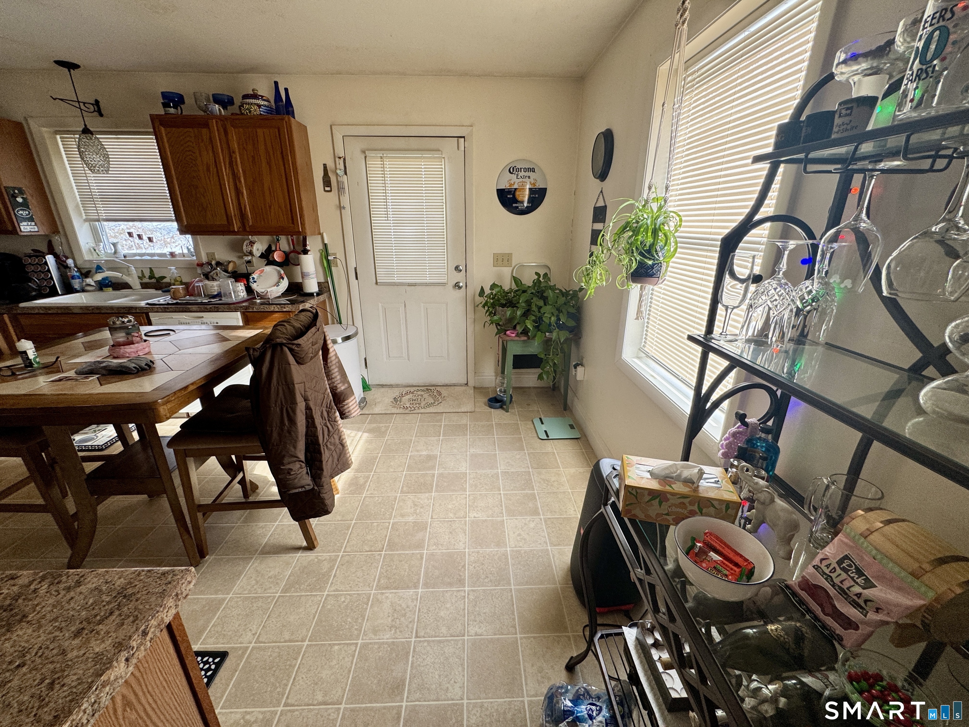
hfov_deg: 102.1
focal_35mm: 14
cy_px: 364
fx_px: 392
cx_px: 484
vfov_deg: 85.7
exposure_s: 1/99
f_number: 2.2
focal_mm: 2.22
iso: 100
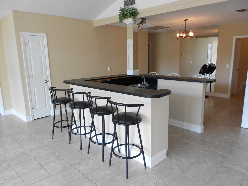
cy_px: 93
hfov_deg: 67.3
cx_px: 124
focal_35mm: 26
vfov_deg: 53.1
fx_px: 186
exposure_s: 1/30
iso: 125
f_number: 3.2
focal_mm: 4.6
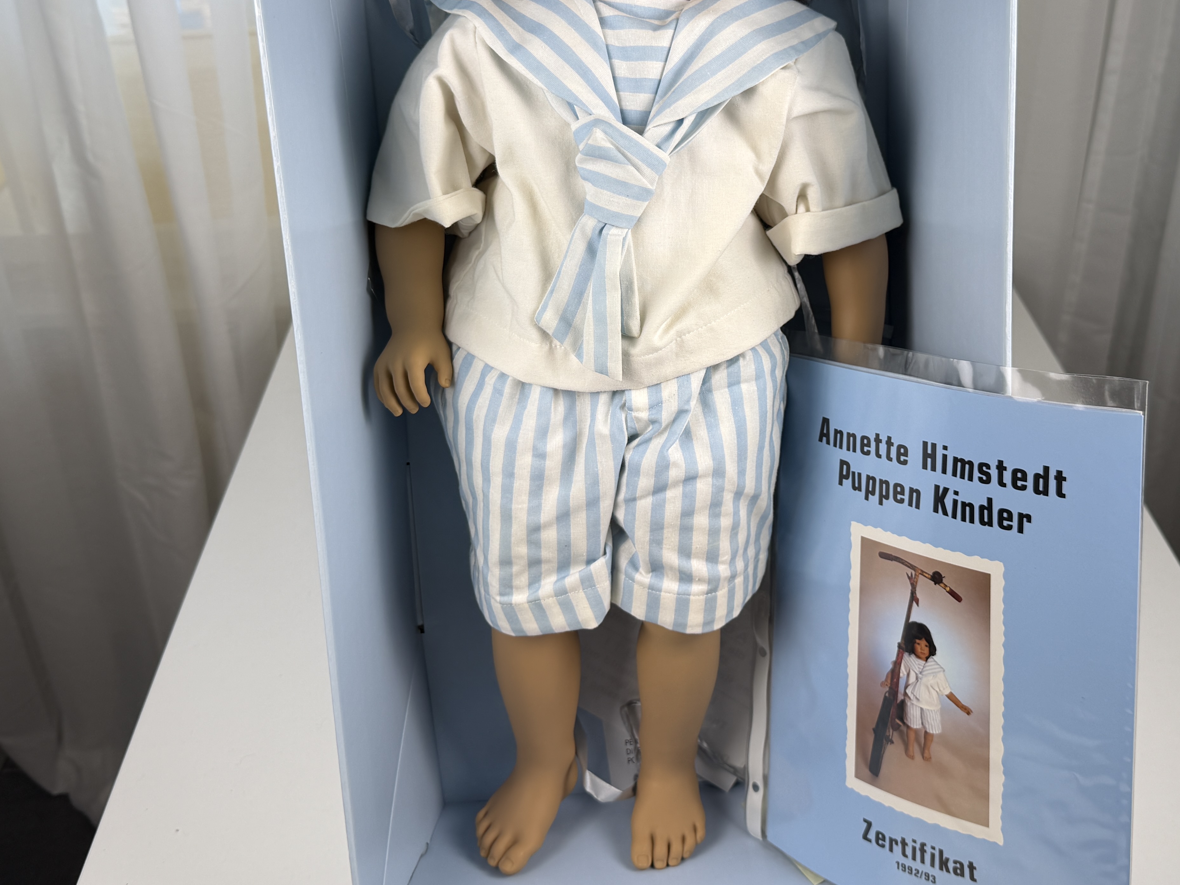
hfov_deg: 50.1
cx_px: 639
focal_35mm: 37
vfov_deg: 38.3
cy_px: 314
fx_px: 1261
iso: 64
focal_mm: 6.76
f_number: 1.78
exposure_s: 1/185
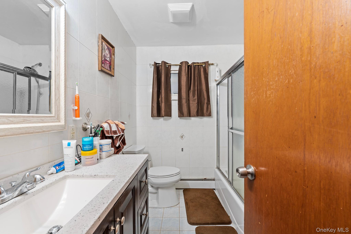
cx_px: 176
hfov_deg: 104.3
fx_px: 136
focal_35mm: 14
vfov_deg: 81.2
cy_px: 117
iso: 320
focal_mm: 14
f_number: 10
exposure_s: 1.3
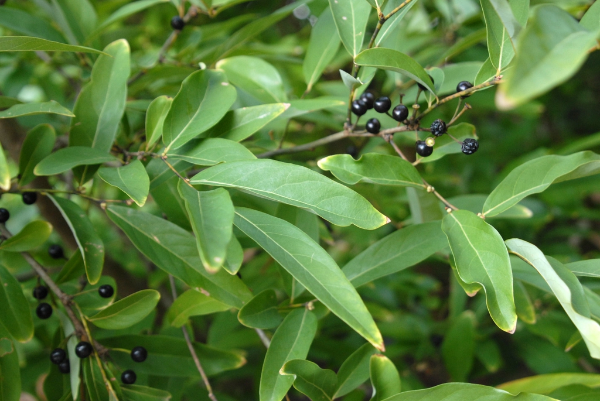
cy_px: 200
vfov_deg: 21.6
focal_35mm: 63
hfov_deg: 31.9
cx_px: 300
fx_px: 1051
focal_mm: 42
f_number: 5
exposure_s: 1/100
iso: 400
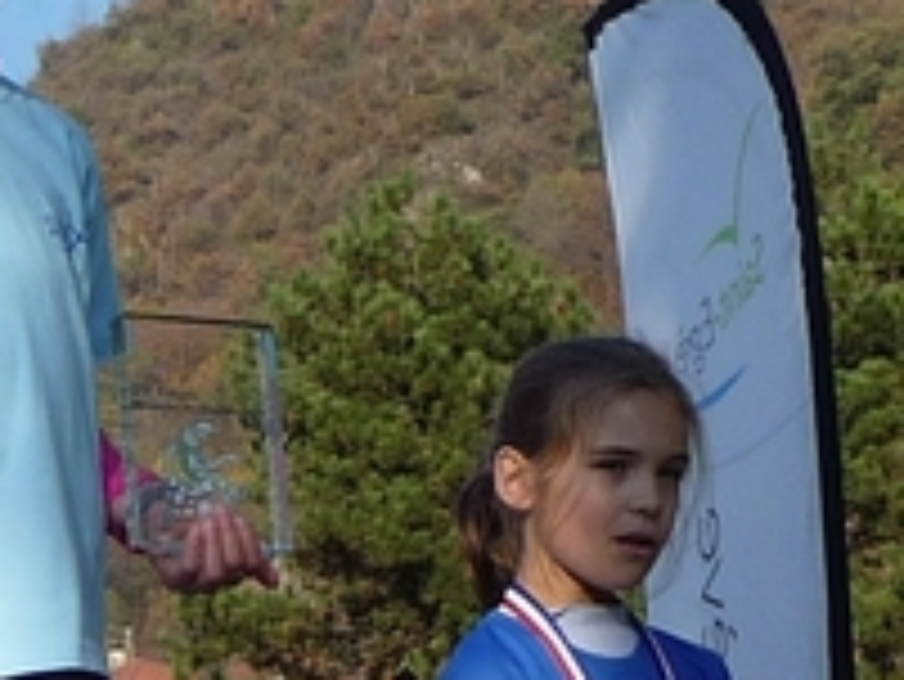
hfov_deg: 11.9
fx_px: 4207
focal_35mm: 161
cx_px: -243
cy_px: 646
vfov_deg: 9.2
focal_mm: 5.3
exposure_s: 1/640
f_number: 3.5
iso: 100
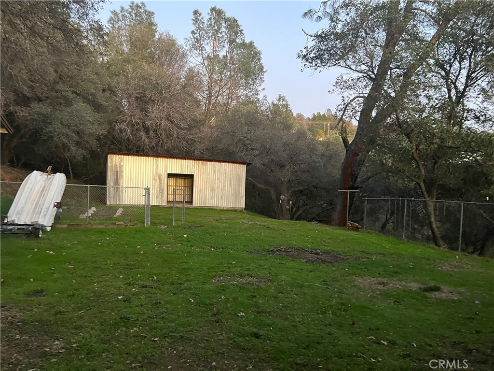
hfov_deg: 67.3
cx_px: 247
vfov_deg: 53.1
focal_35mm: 26
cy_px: 186
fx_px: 371
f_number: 1.5
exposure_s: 1/40
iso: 500
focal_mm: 5.7
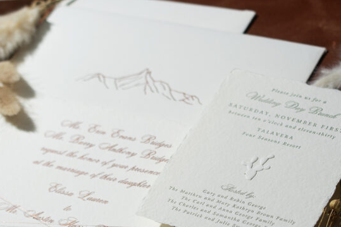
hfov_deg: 17.9
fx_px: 1079
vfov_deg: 11.9
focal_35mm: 114
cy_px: 194
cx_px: 214
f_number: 4
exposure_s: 1/100
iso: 100
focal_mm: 40
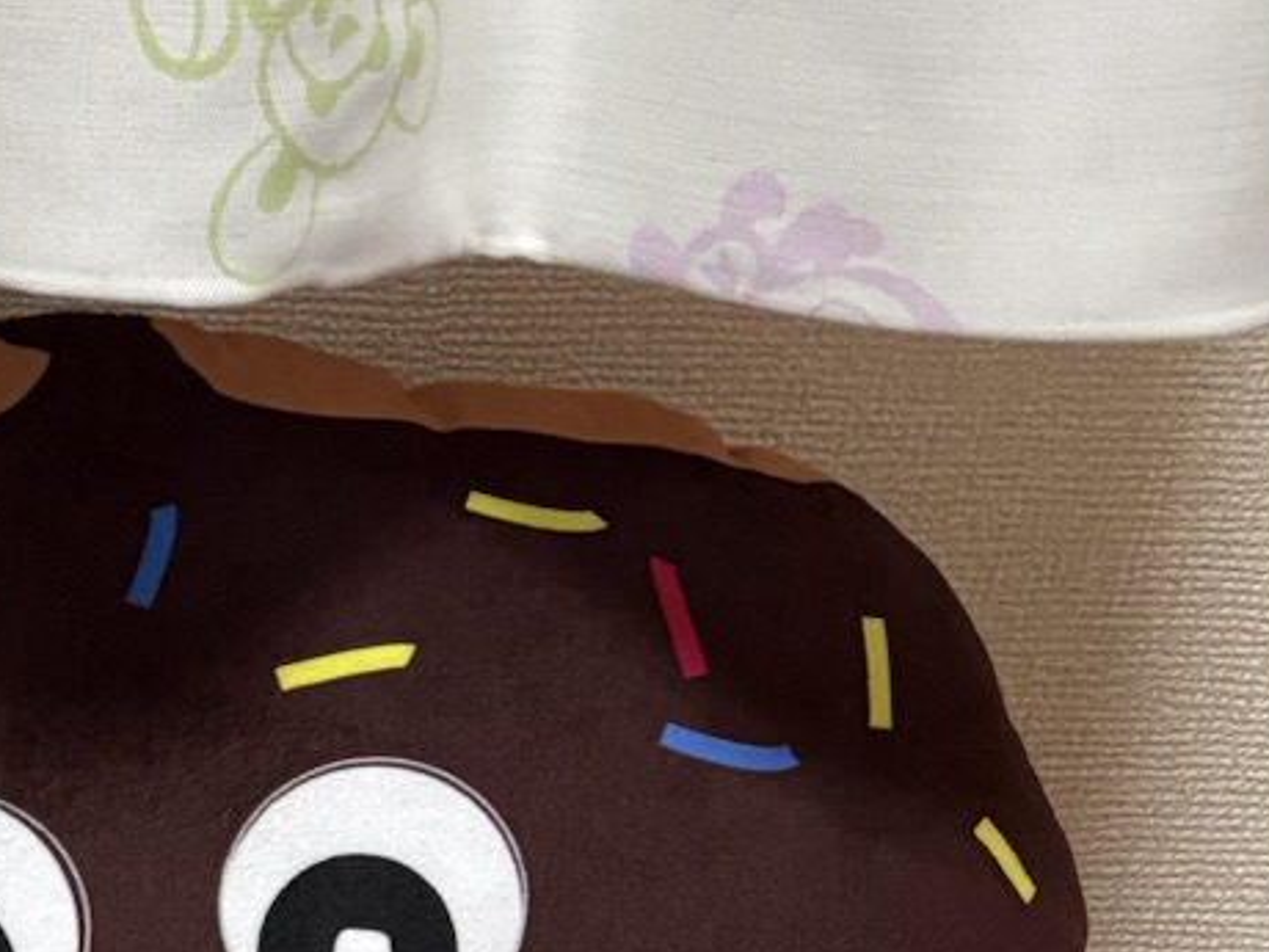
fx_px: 4143
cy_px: 958
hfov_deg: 14.3
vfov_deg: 12.9
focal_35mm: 113
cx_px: -1319
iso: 200
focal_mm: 5.96
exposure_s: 1/60
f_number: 1.6
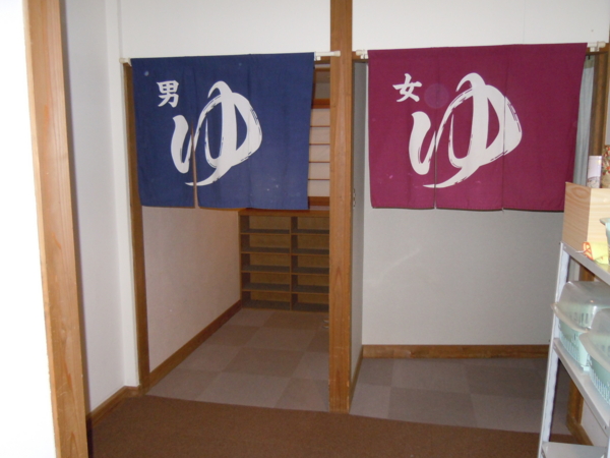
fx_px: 529
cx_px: 305
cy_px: 229
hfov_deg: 60.0
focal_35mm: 30
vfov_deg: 46.8
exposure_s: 1/30
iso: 500
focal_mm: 5.4
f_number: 3.5
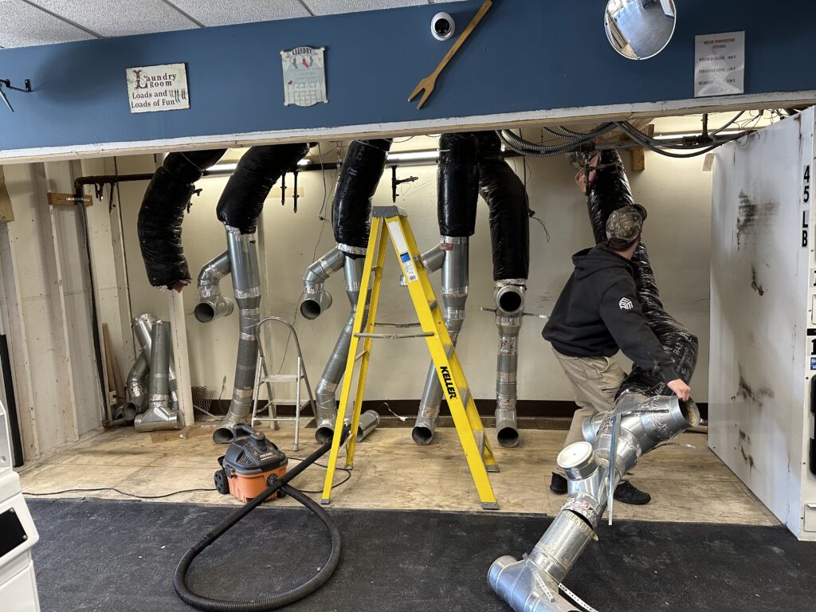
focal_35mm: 24
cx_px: 408
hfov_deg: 71.6
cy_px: 306
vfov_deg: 56.8
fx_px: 566
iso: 250
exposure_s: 1/60
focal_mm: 6.86
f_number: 1.78
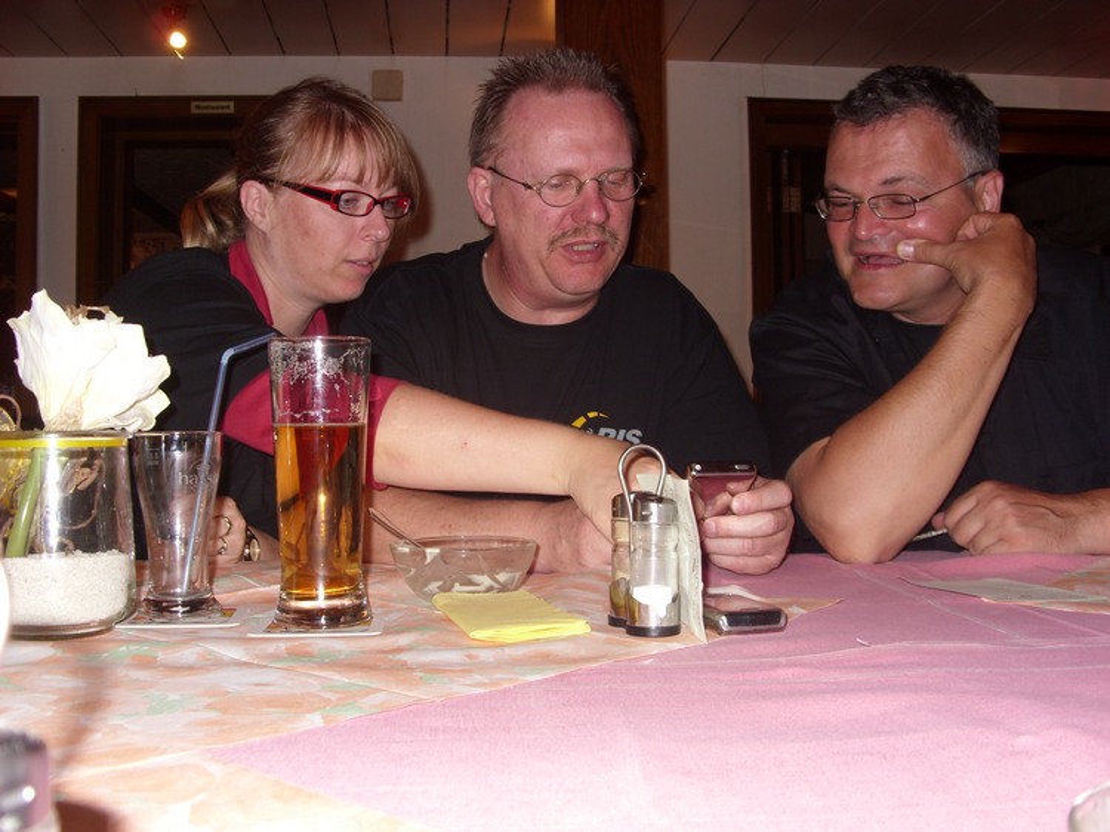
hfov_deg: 49.0
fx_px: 1218
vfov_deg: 37.7
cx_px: 555
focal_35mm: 38
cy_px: 416
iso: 50
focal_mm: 6.3
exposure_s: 1/30
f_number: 2.8
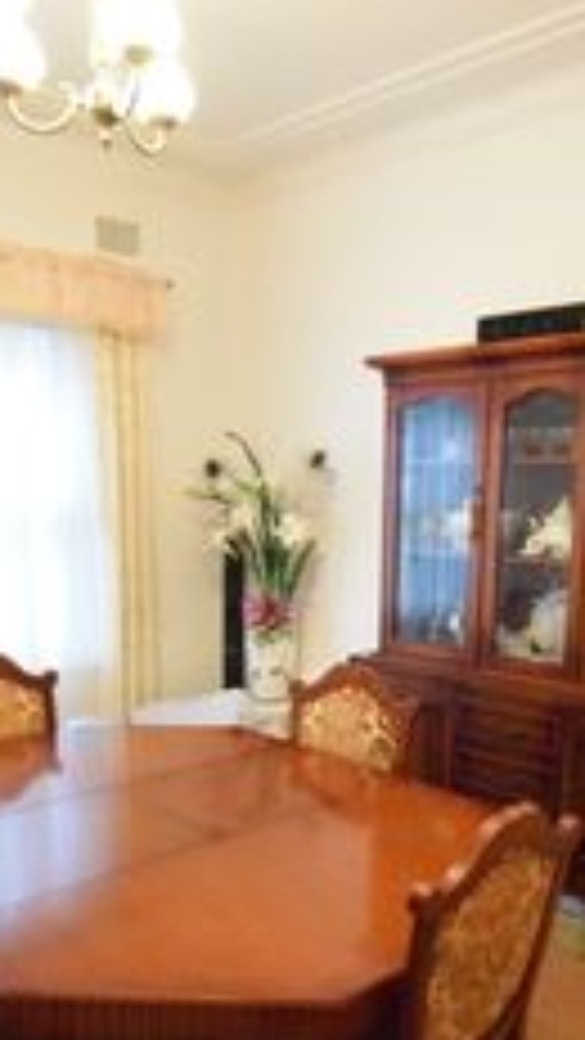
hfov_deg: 36.7
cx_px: 288
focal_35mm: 32
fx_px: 882
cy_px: 700
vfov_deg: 59.5
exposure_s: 1/160
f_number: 3.5
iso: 11400
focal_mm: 10
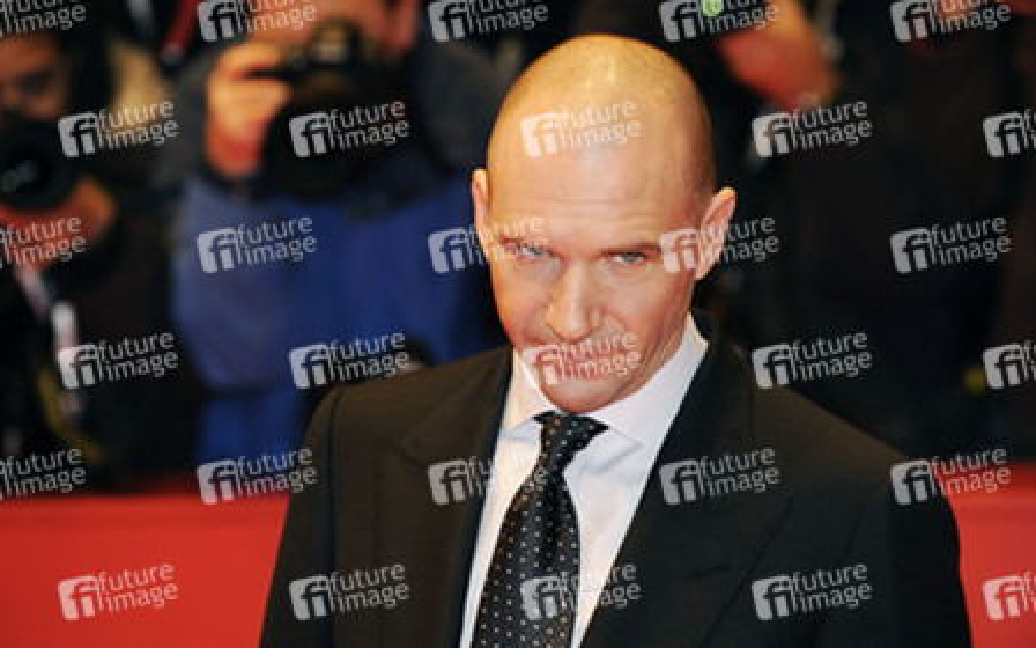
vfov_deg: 6.4
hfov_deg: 10.2
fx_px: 5788
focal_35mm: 205
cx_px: 519
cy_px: 303
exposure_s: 1/160
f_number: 5.6
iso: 800
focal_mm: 200
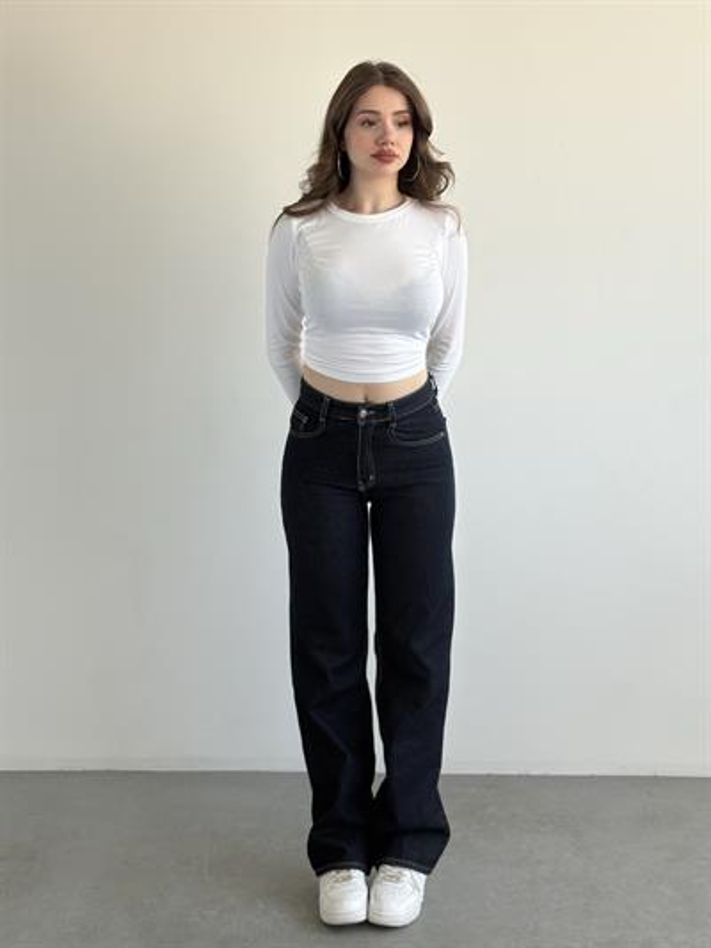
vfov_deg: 36.8
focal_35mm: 52
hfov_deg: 28.0
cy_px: 474
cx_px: 356
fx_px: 1424
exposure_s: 1/181
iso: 32
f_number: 1.6
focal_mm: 5.96
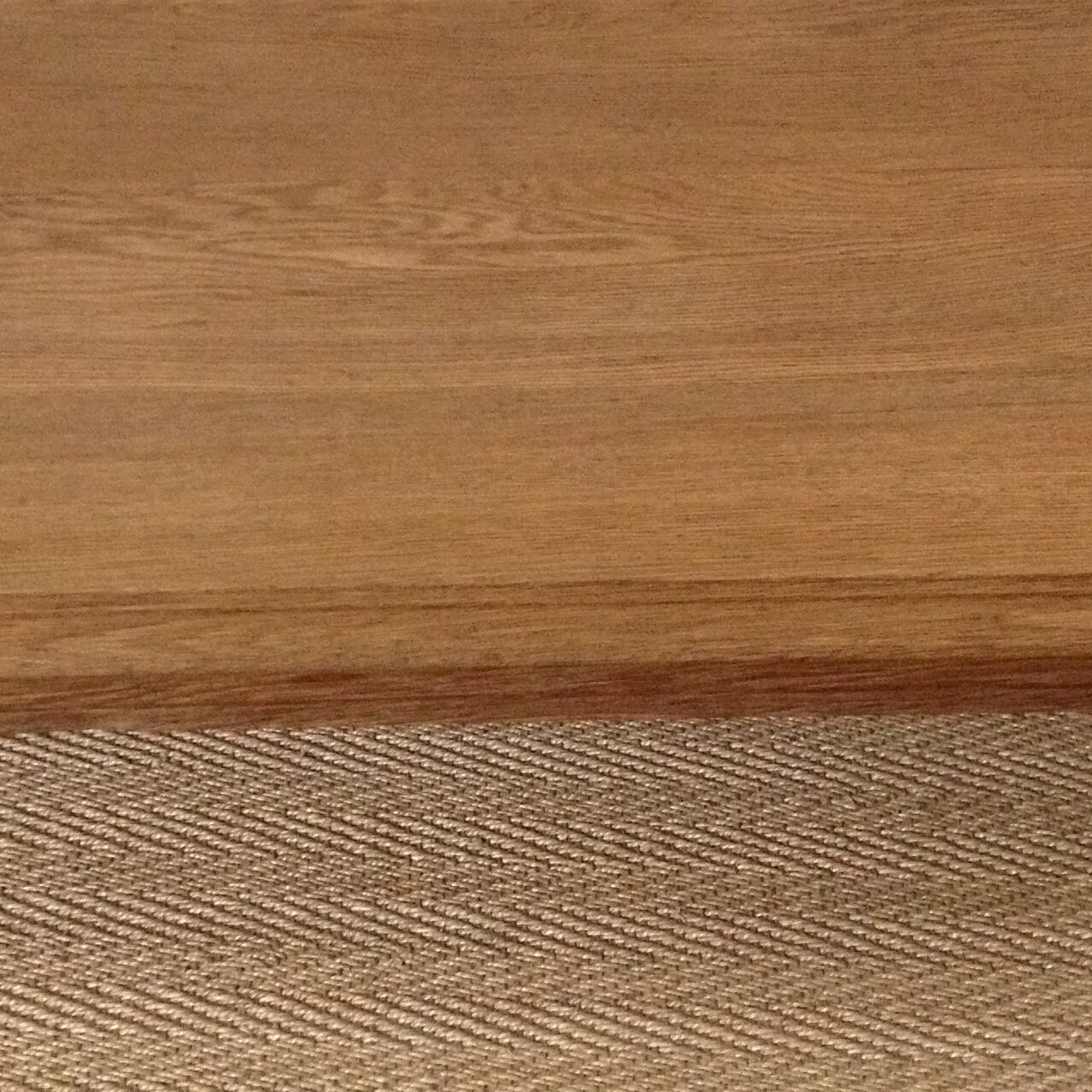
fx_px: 2820
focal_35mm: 79
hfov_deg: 21.9
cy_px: 415
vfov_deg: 21.9
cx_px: 417
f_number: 2.4
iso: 320
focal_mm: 4.28
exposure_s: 1/20
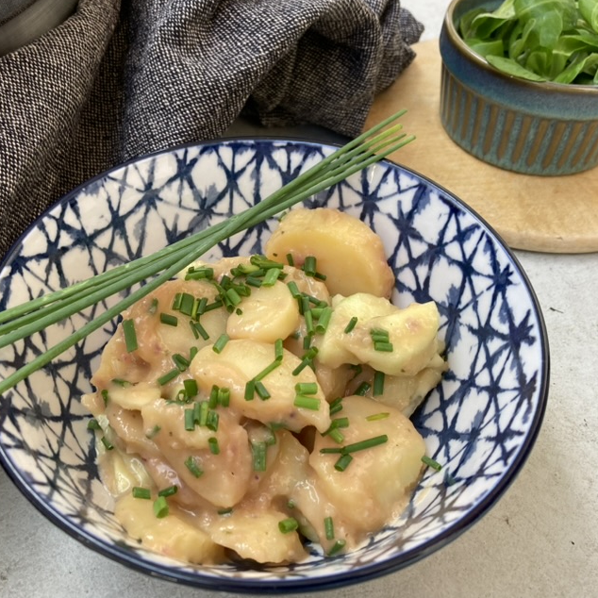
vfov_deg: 41.8
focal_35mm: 40
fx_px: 782
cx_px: 244
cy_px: 260
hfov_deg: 41.7
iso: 40
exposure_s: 1/121
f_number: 1.8
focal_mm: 3.99
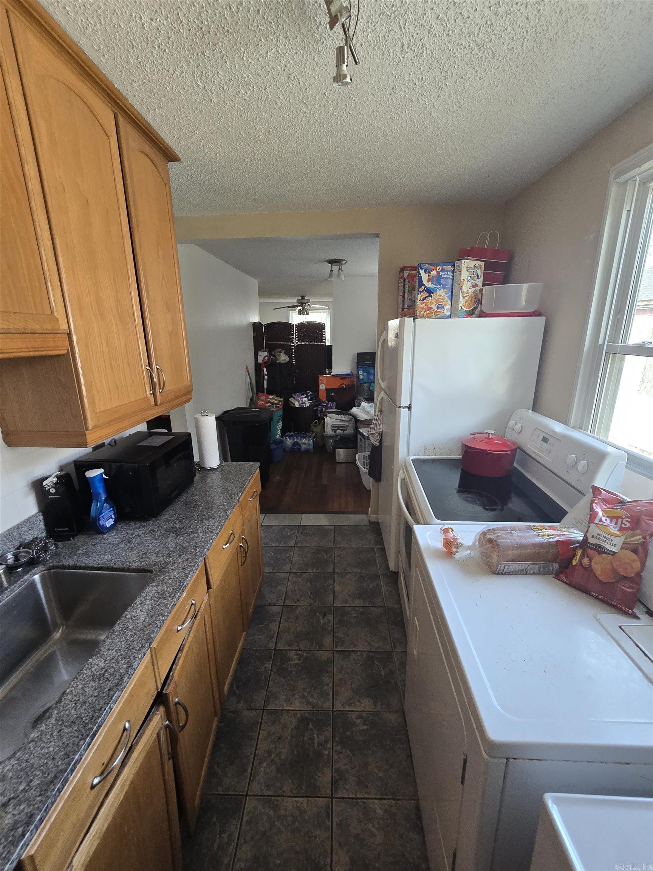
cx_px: 326
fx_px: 327
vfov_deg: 106.2
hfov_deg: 89.9
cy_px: 436
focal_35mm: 13
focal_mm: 2.2
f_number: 2.2
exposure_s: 1/60
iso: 250
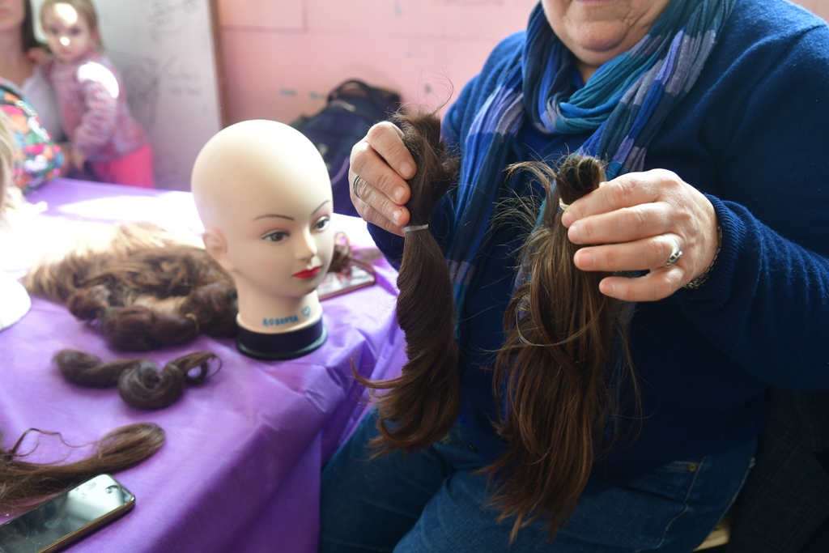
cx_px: 414
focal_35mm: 34
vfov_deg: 38.4
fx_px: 795
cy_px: 276
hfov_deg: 55.1
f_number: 3.5
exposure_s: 1/160
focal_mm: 23
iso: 400
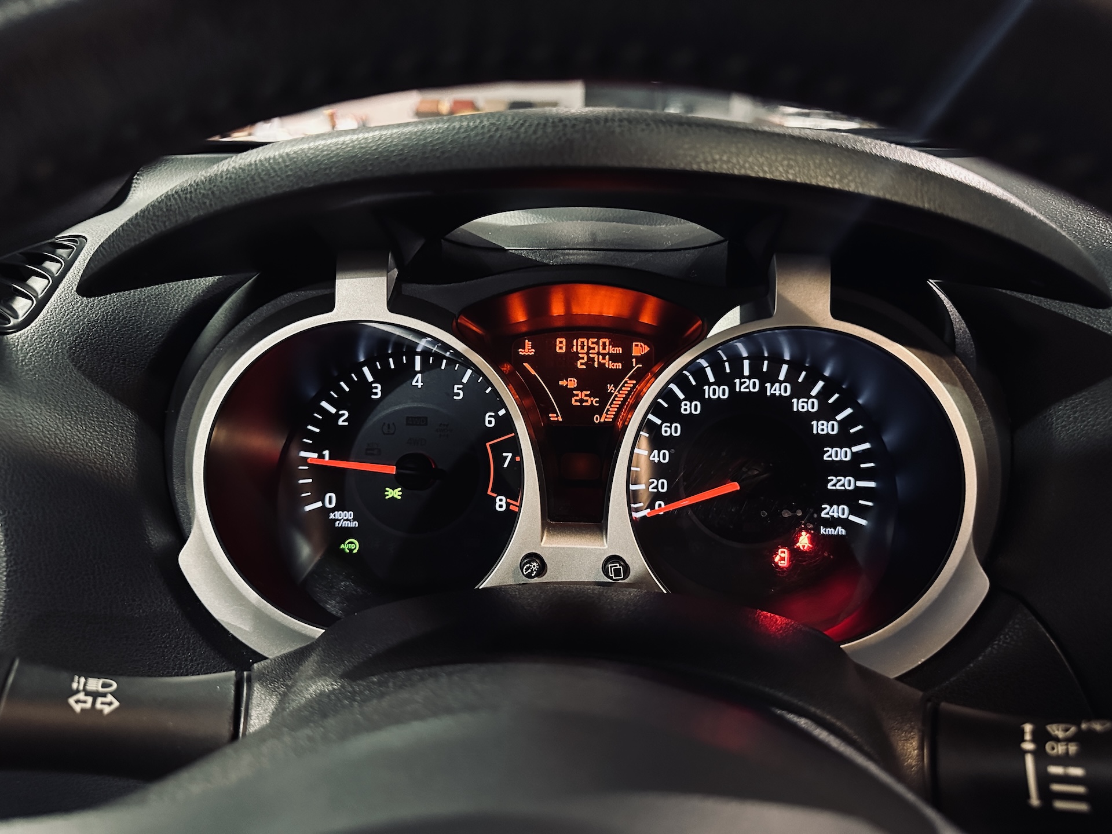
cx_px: 556
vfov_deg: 56.8
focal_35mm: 24
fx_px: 771
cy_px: 417
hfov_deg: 71.6
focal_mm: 6.86
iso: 1000
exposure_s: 1/33
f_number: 1.78
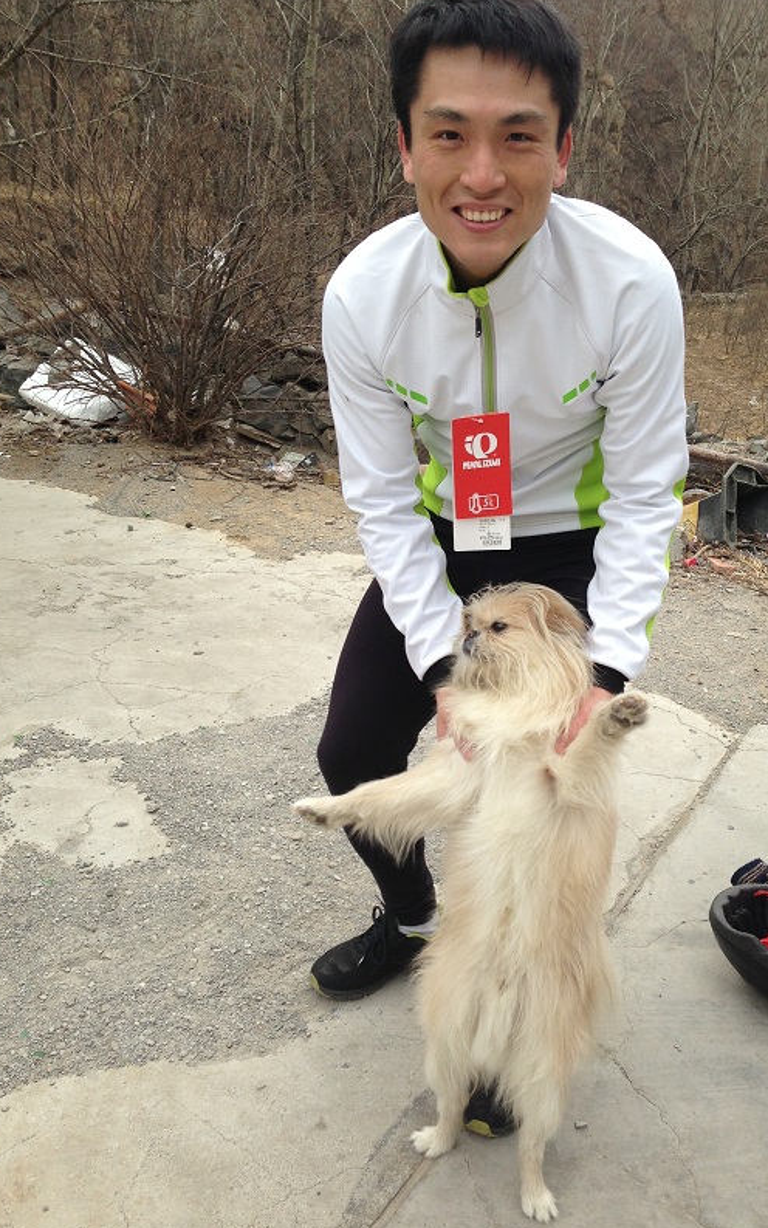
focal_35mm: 36
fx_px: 1205
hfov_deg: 35.3
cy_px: 616
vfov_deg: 54.0
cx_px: 451
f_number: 2.4
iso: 50
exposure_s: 1/475
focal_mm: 4.13
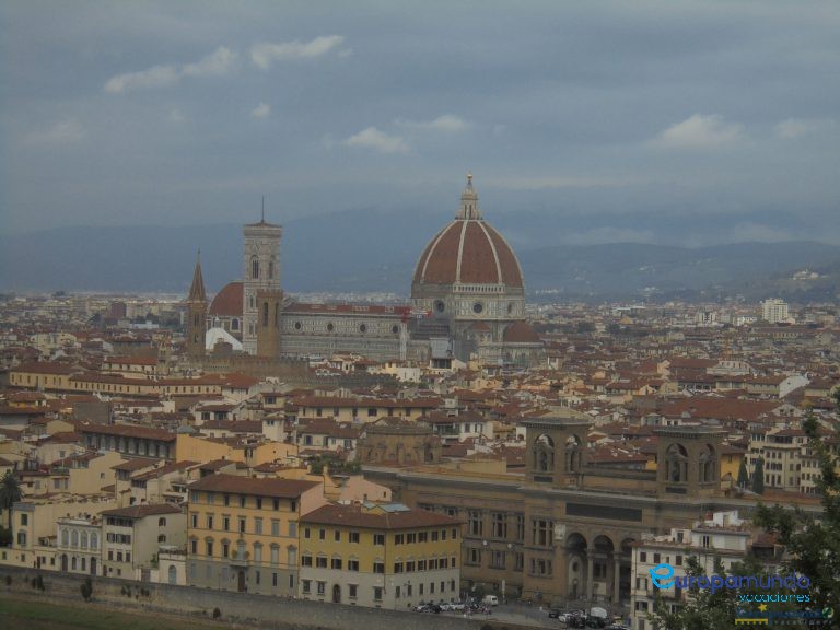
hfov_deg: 18.4
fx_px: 2596
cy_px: 315
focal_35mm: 107
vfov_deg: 13.8
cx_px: 420
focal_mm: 19.2
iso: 100
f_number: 5.1
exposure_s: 1/800
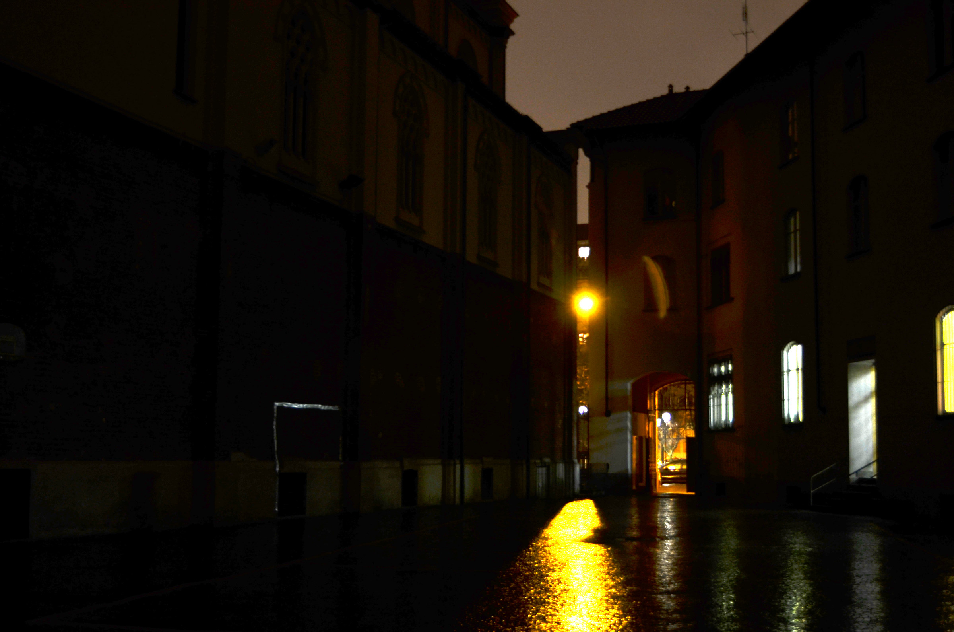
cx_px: 477
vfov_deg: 32.9
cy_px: 316
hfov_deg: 48.0
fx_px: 1071
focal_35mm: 40
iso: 200
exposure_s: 1/3
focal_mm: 27
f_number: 4
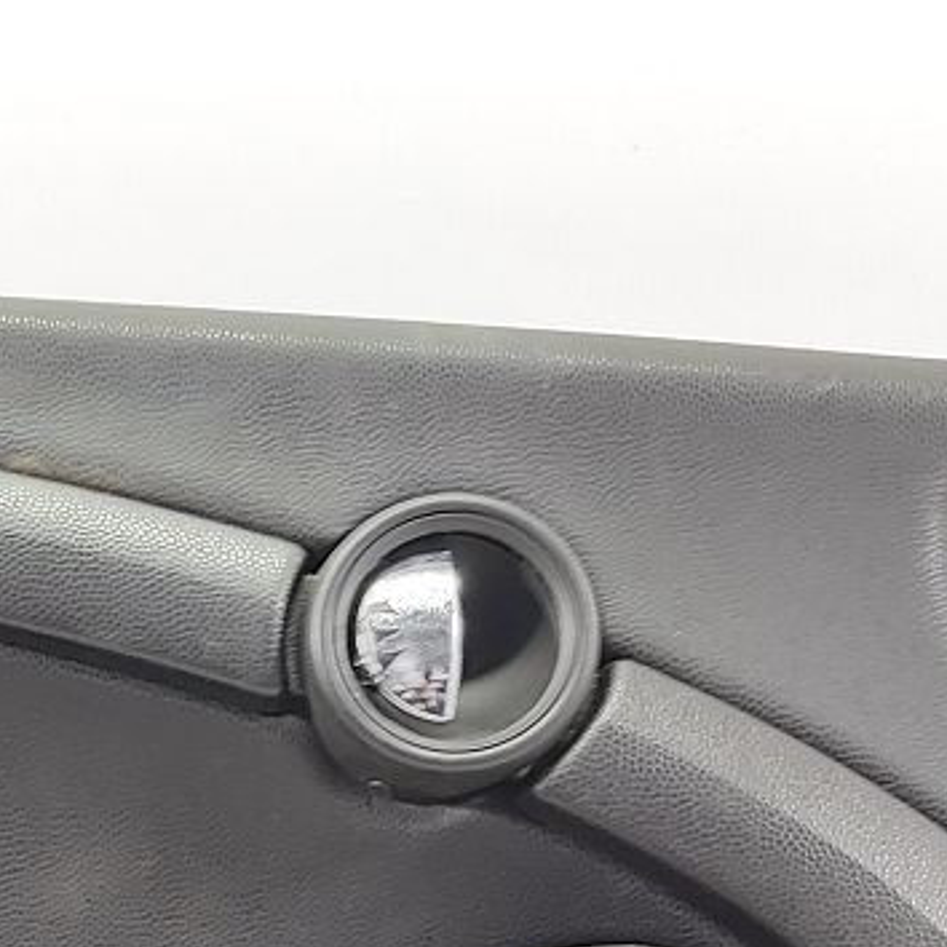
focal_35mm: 83
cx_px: -79
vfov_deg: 19.7
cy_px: 1129
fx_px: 2569
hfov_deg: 20.0
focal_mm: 5.23
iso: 250
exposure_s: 1/25
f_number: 1.8
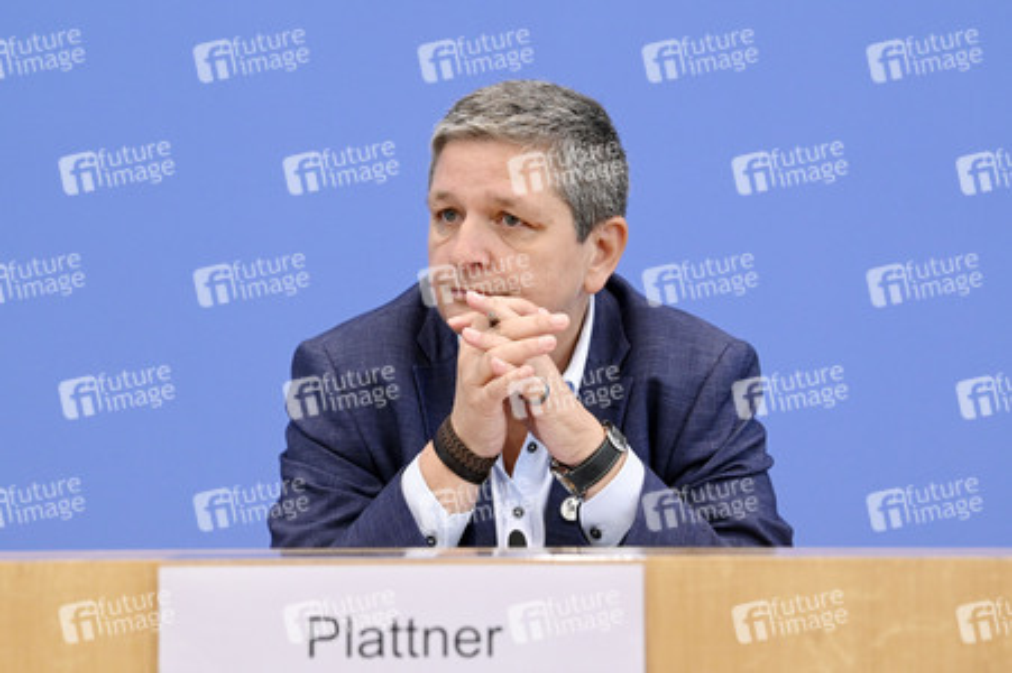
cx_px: 506
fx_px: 2528
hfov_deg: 22.6
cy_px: 336
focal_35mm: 90
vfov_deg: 15.2
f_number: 6.3
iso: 4000
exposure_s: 1/500
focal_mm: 90
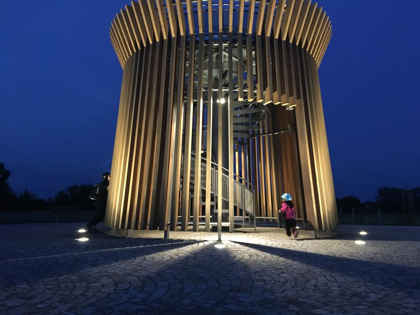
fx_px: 352
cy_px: 158
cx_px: 210
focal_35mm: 29
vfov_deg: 48.2
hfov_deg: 61.7
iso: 250
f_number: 2.2
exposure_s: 1/17
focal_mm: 4.15
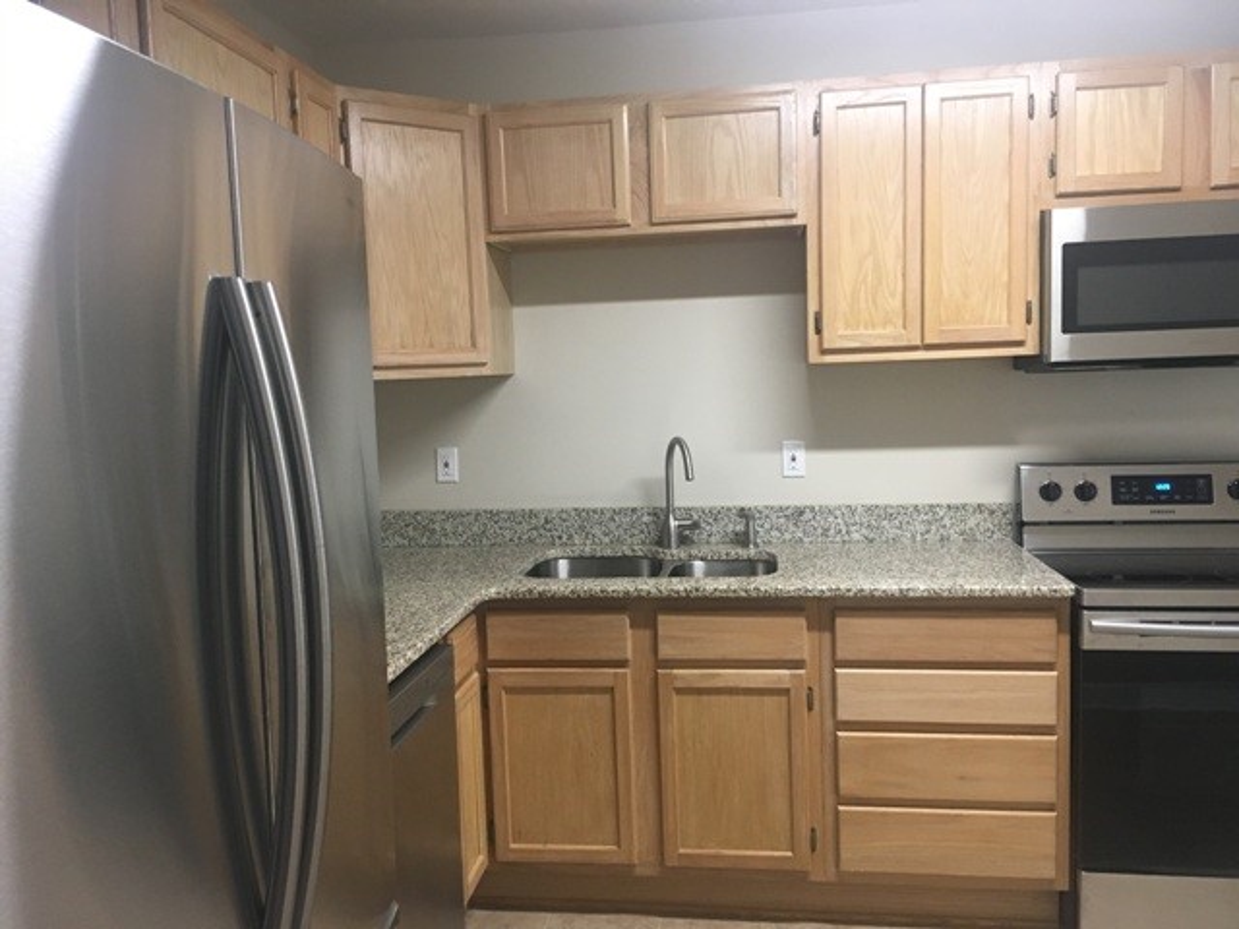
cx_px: 620
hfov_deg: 61.7
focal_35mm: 29
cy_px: 464
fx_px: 1038
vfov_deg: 48.2
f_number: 2.2
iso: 100
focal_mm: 4.15
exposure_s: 1/30
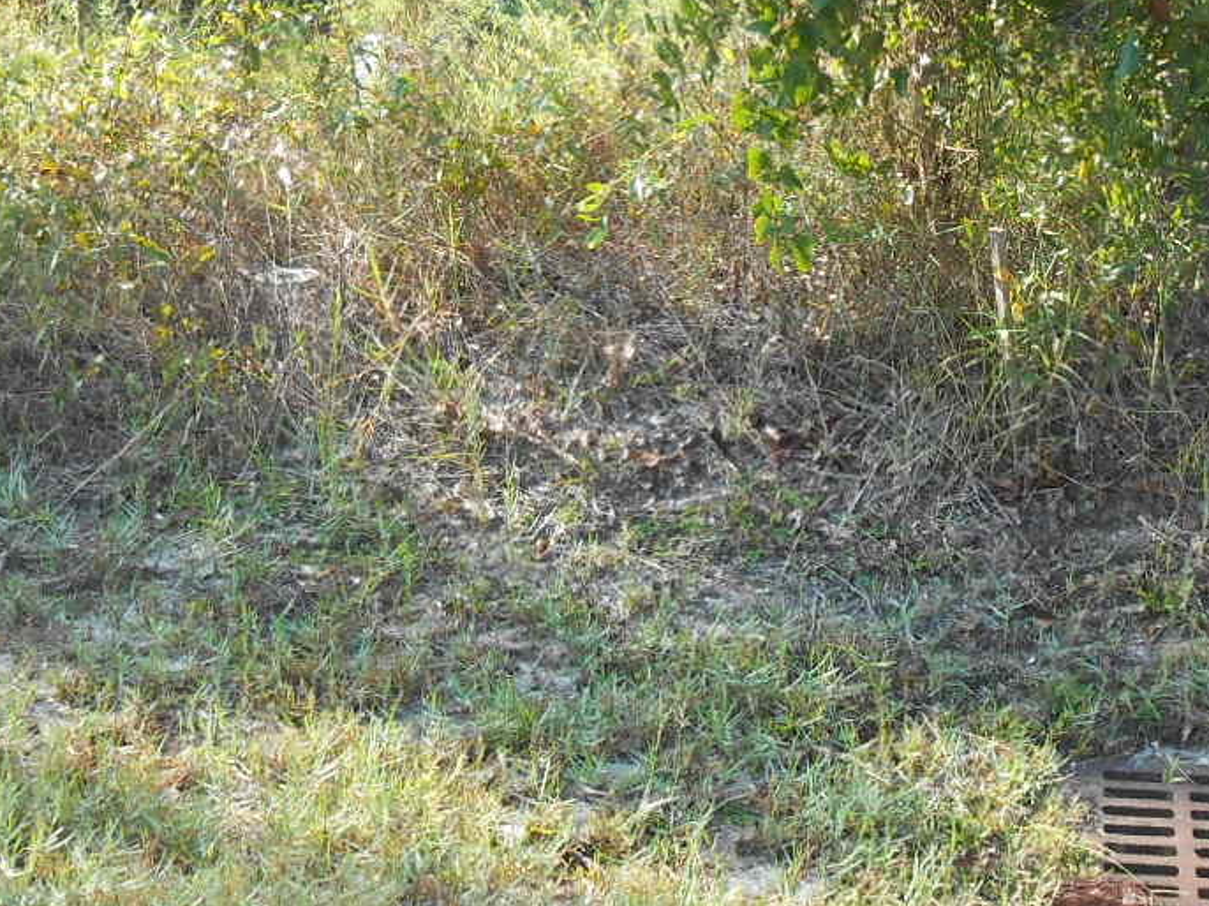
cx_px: 770
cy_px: 247
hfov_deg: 27.7
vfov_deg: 20.9
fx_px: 2444
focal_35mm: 70
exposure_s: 1/250
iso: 200
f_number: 3.8
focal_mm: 5.3
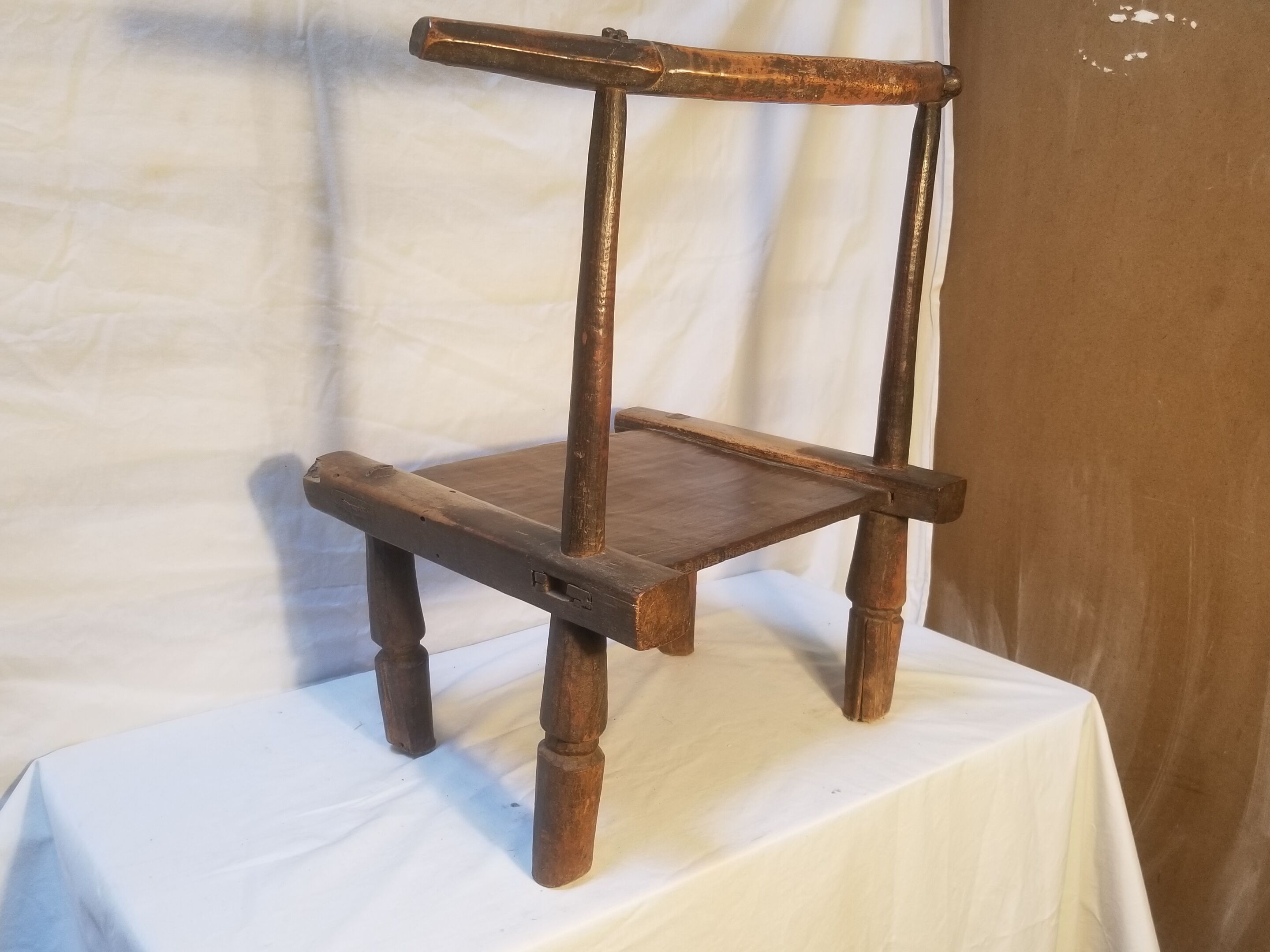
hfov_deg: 67.3
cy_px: 476
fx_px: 954
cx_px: 635
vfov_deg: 53.1
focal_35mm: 26
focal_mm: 4.25
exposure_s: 1/50
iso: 125
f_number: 1.7
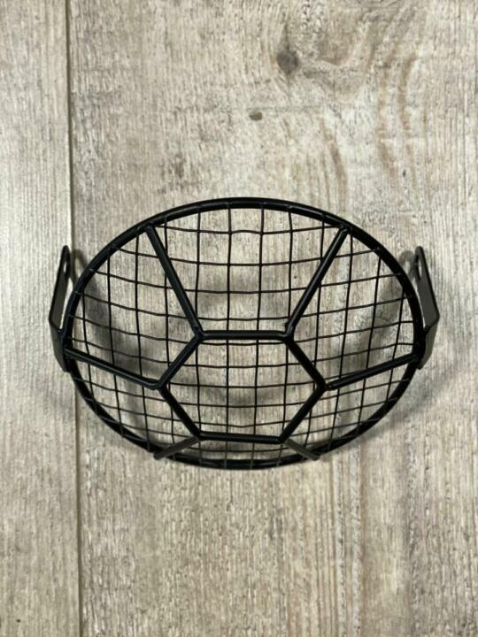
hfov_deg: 28.0
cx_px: 239
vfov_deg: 36.8
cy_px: 318
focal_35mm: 52
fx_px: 957
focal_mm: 6
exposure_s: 1/50
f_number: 2
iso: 125
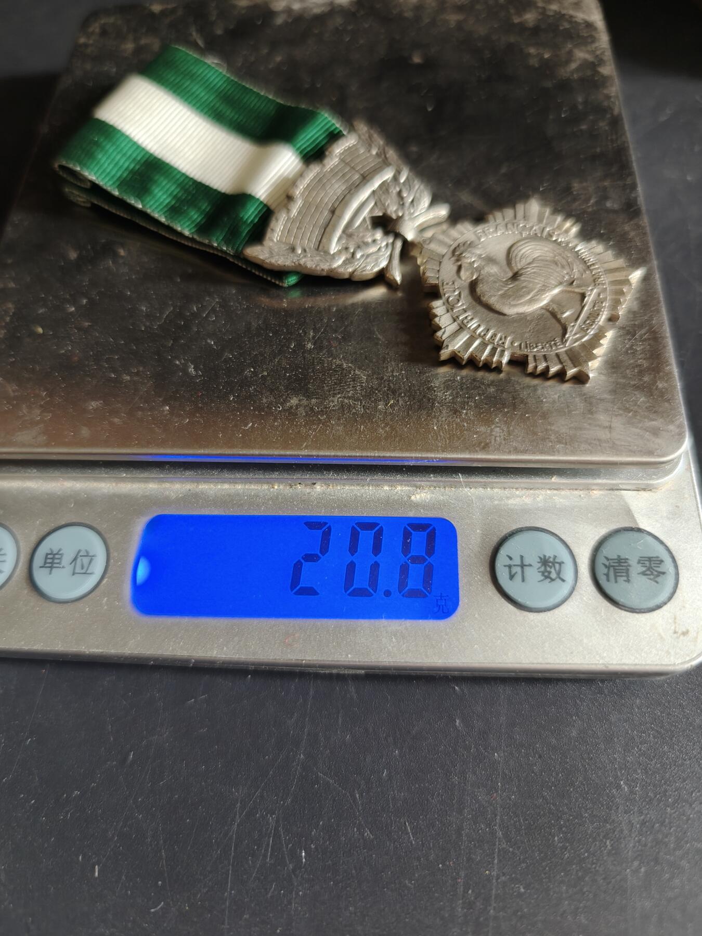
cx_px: 351
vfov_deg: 73.9
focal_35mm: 23
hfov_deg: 58.9
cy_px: 468
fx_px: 622
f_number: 1.6
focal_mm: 6.06
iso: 640
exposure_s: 1/100
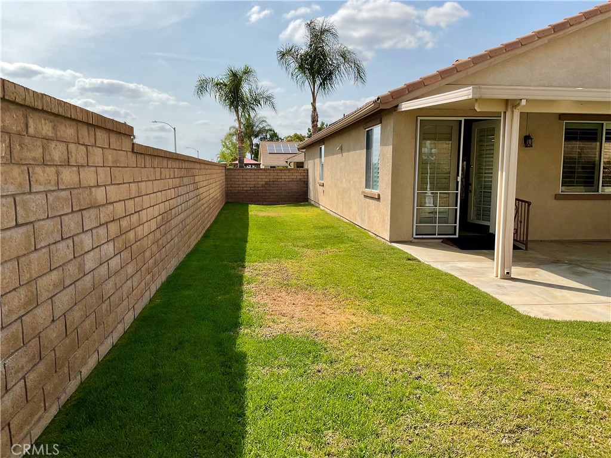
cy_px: 229
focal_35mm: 29
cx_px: 306
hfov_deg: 61.7
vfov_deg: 48.2
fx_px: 512
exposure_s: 1/2427
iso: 16
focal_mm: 3
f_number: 1.8
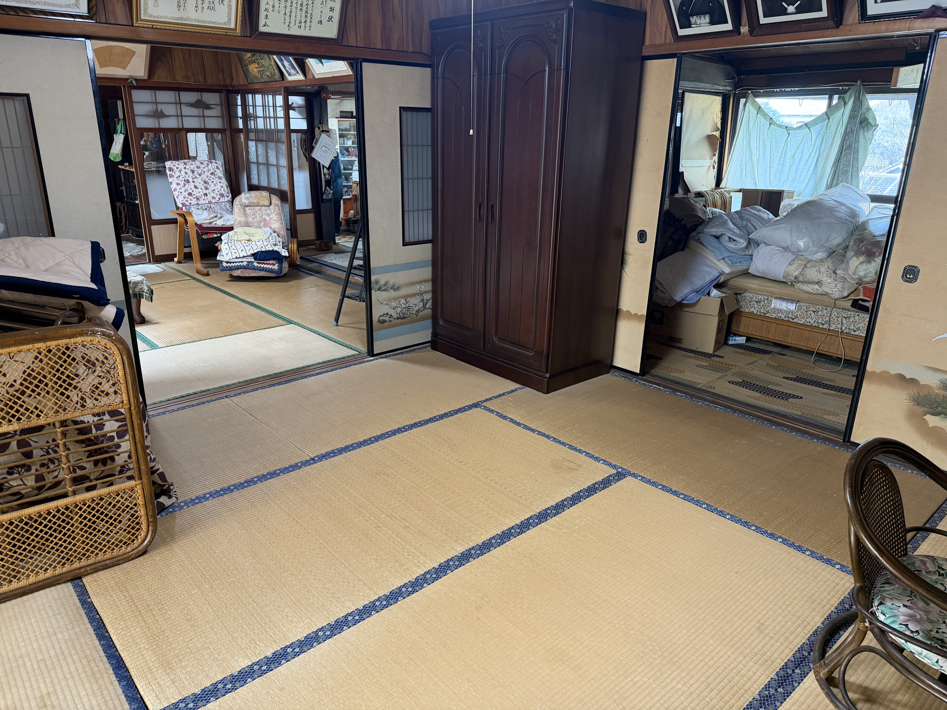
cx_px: 474
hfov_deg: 71.6
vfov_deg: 56.8
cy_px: 355
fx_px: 657
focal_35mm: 24
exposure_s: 1/60
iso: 320
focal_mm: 6.76
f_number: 1.78
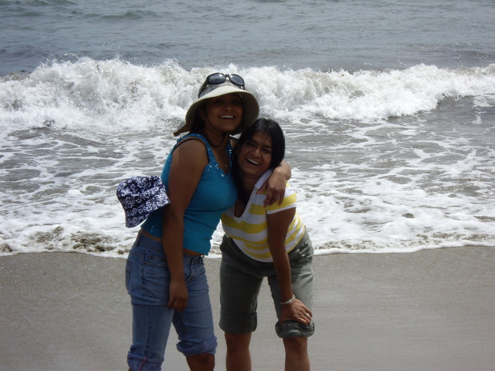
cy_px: 186
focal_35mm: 114
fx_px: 1630
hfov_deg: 17.3
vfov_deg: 13.0
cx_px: 248
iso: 50
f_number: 8.3
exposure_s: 1/160
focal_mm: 18.6
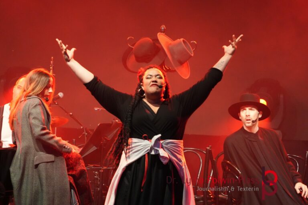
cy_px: 102
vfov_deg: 3.1
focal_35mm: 450
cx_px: 154
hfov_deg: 4.6
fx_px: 3850
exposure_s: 1/100
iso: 6400
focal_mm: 300
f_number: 6.3
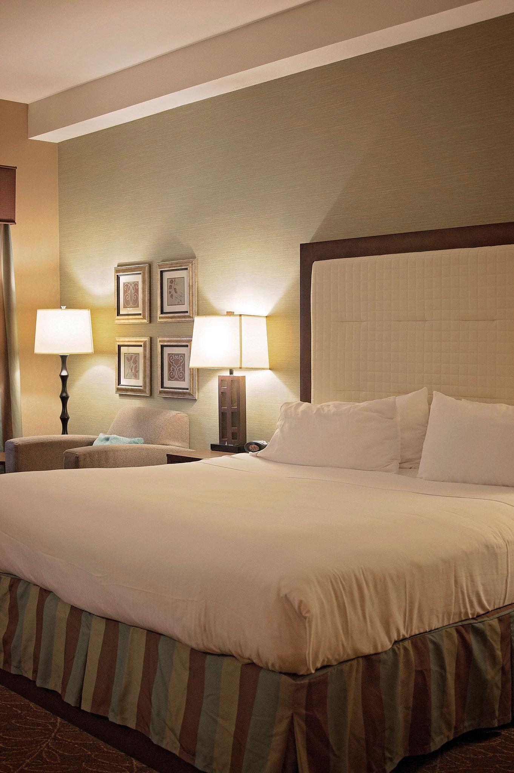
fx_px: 901
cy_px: 386
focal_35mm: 42
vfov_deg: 46.4
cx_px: 257
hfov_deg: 31.8
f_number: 2.8
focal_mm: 28
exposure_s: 1/50
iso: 800
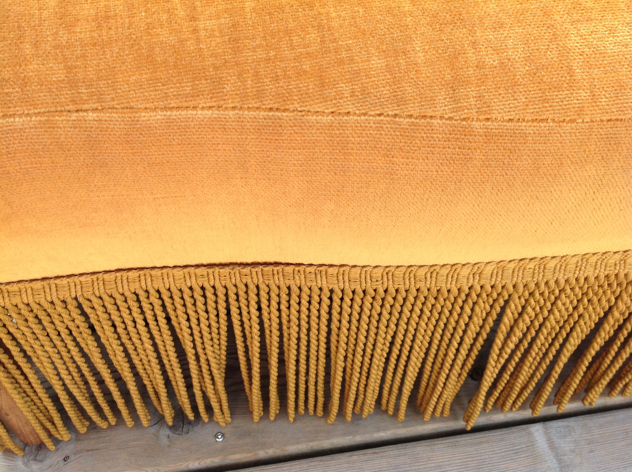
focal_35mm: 35
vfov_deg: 40.6
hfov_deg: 52.7
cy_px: 236
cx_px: 316
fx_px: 638
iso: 50
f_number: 2.4
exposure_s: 1/196
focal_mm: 4.28
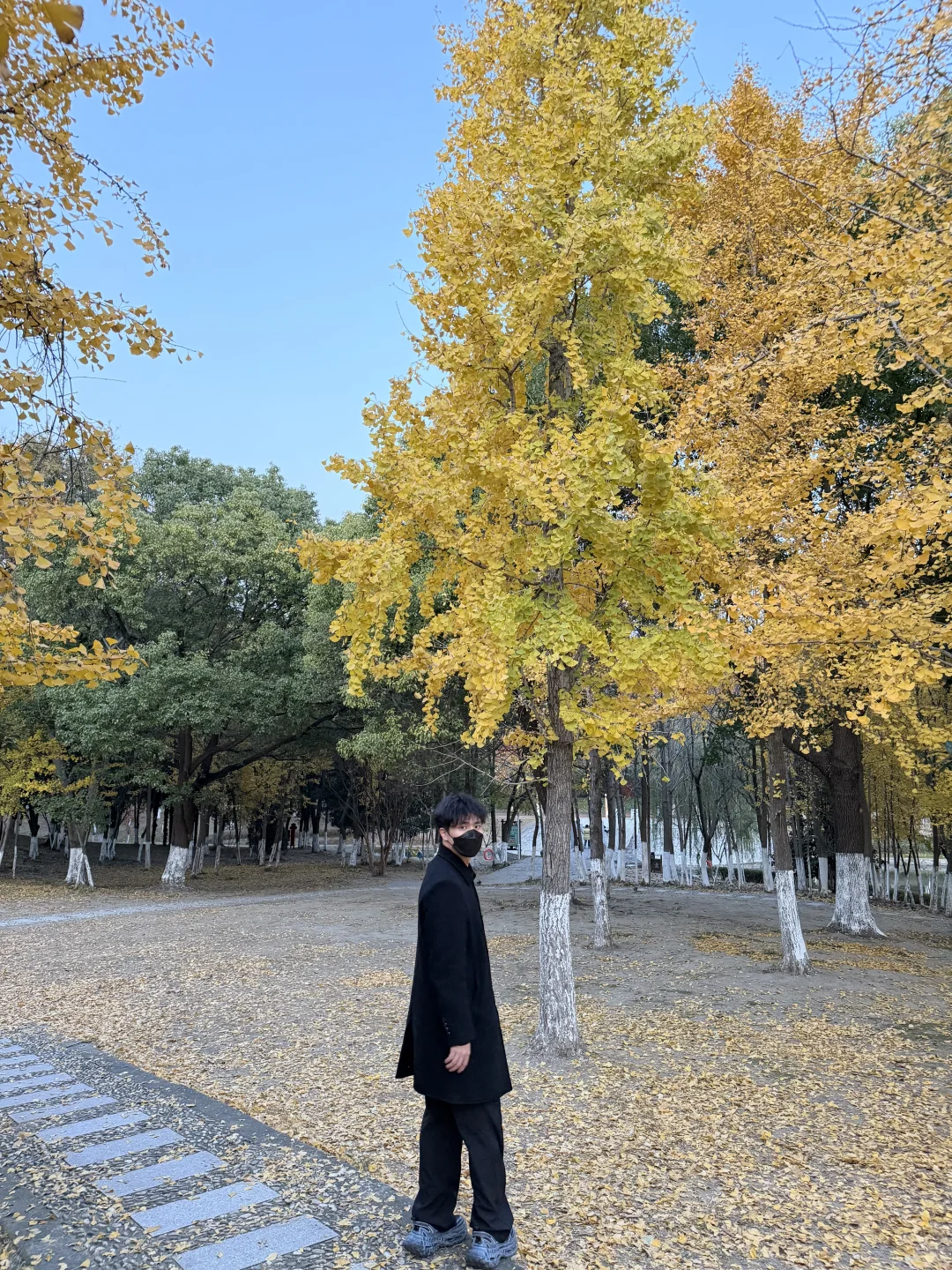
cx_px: 476
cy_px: 635
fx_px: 880
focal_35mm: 24
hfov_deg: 56.8
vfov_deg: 71.6
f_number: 1.78
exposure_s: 1/60
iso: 400
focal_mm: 6.76
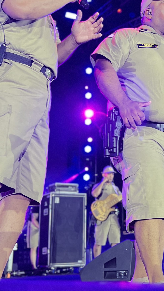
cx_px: 156
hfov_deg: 18.2
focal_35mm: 65
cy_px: 84
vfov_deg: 31.9
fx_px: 503
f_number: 1.5
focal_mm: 5.7
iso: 160
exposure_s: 1/60
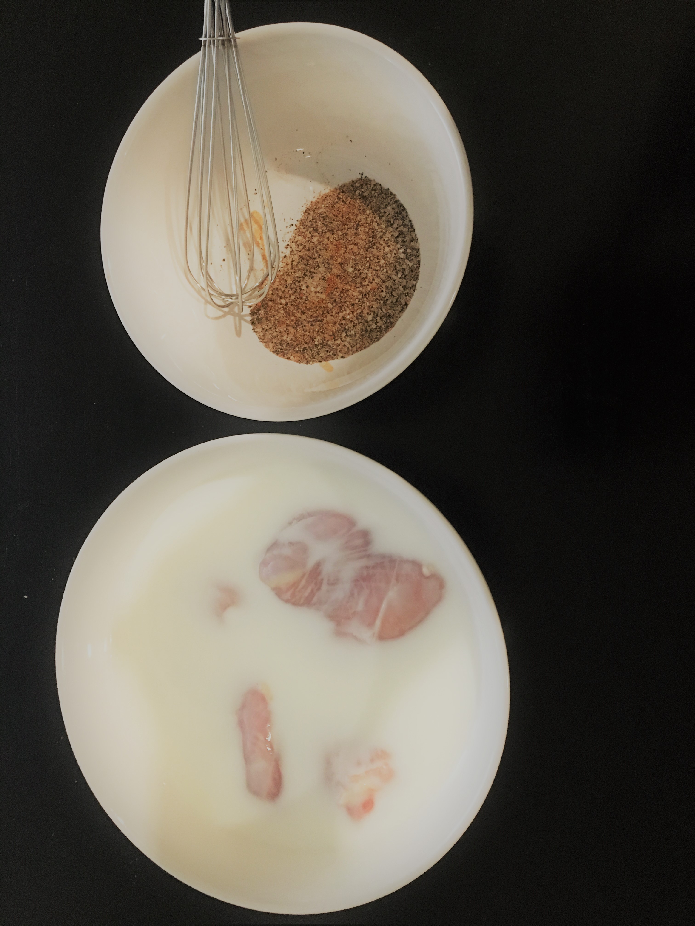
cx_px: 348
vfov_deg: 61.7
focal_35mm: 29
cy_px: 463
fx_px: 776
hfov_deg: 48.2
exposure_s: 1/15
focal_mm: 4.15
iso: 250
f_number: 2.2
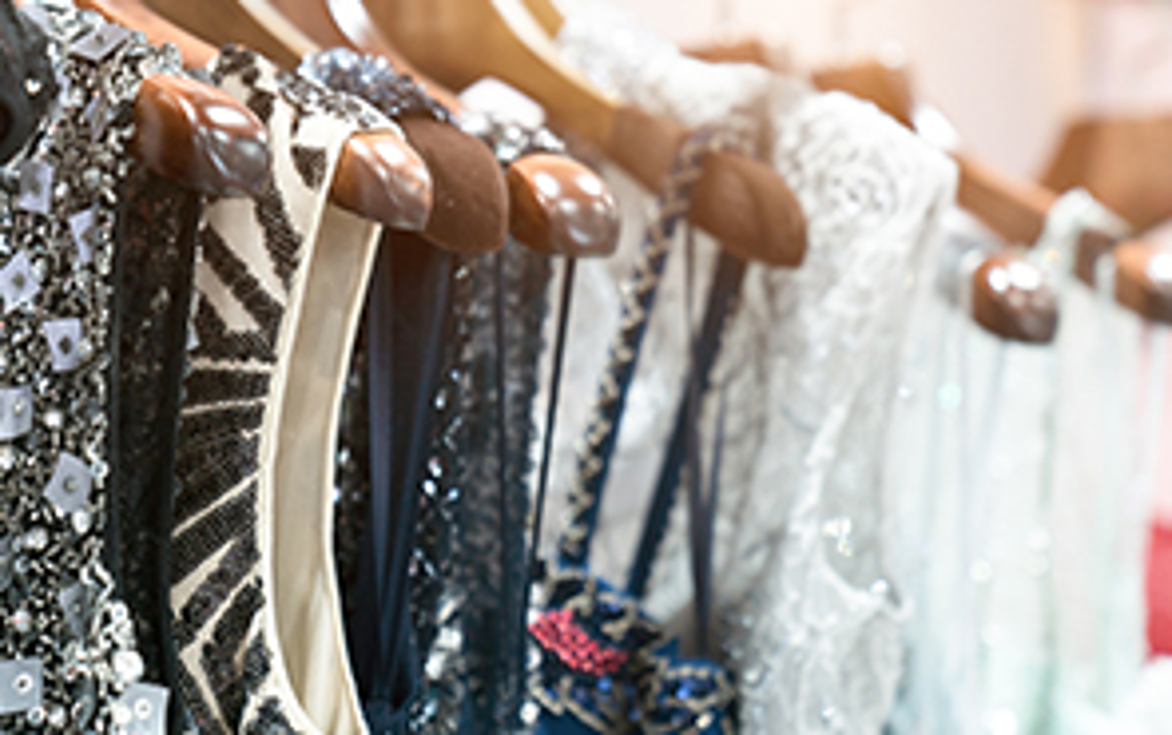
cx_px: 487
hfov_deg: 22.3
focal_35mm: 93
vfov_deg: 14.1
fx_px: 2973
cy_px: 272
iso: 320
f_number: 2.8
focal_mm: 70
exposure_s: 1/60
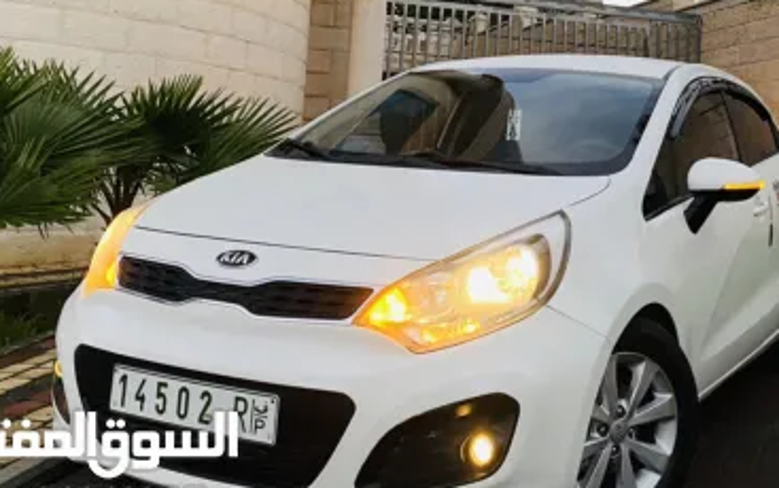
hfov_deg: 40.9
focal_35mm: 48
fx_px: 1020
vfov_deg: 26.1
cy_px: 57
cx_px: 556
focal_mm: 4.25
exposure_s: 1/66
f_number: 1.8
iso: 125
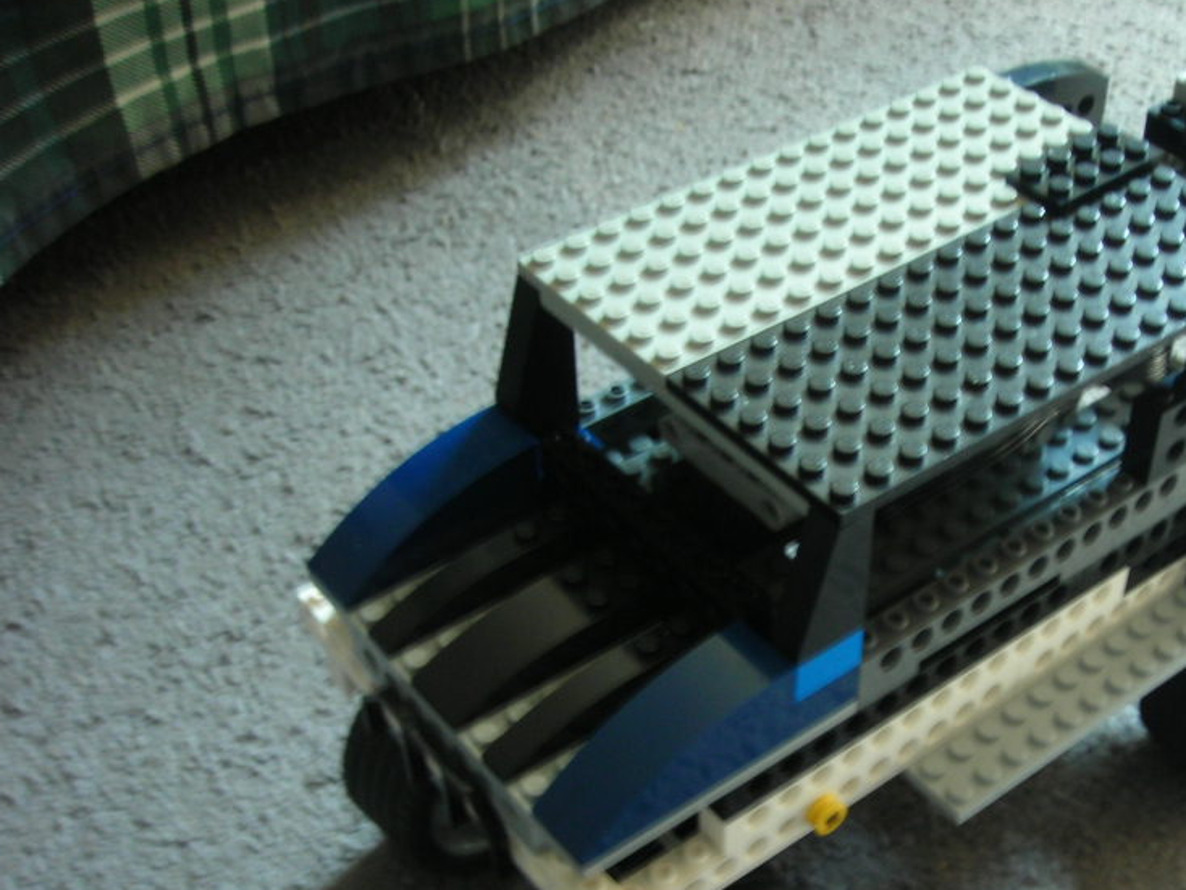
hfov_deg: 35.9
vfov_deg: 27.4
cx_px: 776
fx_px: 1816
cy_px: 598
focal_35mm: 53
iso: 67
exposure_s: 1/4.4
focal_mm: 6.3
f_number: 3.2
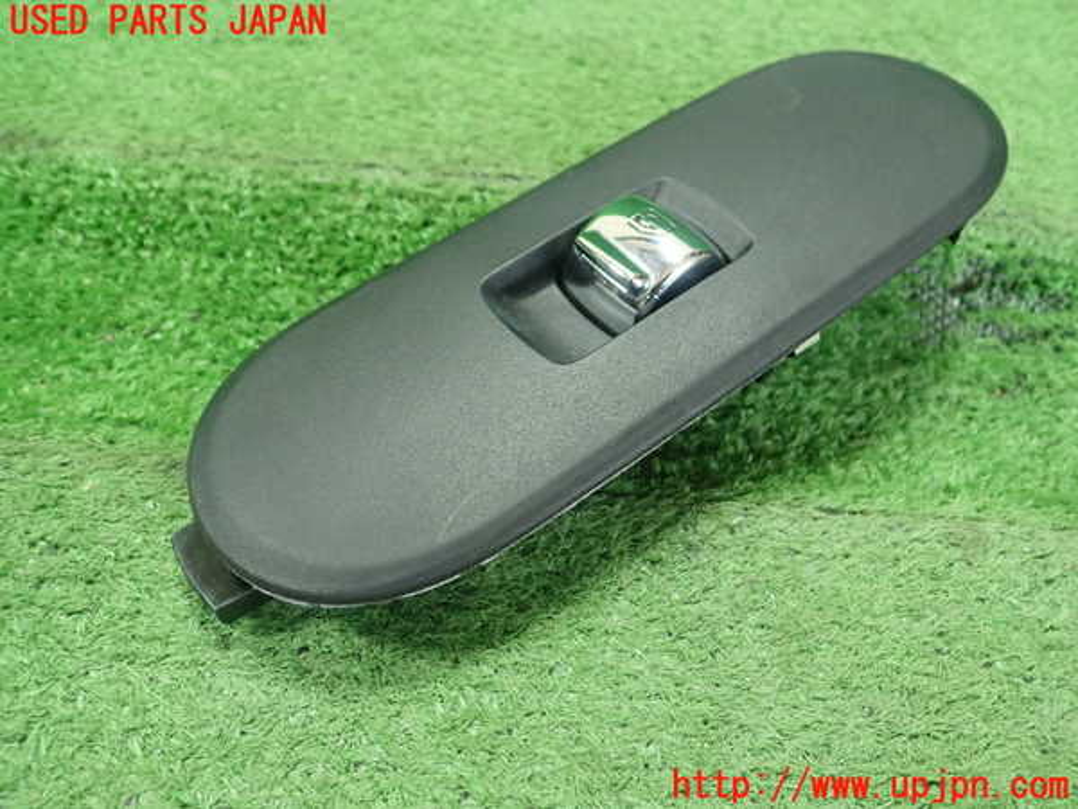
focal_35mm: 30
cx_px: 539
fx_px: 934
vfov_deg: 46.8
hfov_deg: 60.0
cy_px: 404
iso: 500
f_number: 2.3
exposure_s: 1/125
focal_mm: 5.5
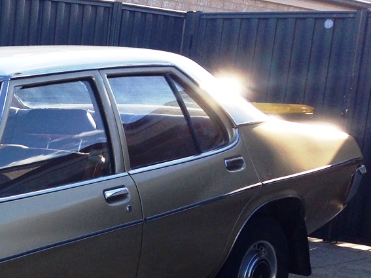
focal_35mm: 95
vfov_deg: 15.4
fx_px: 1018
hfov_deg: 18.8
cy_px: 257
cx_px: -139
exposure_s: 1/455
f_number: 2.4
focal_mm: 4.12
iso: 50
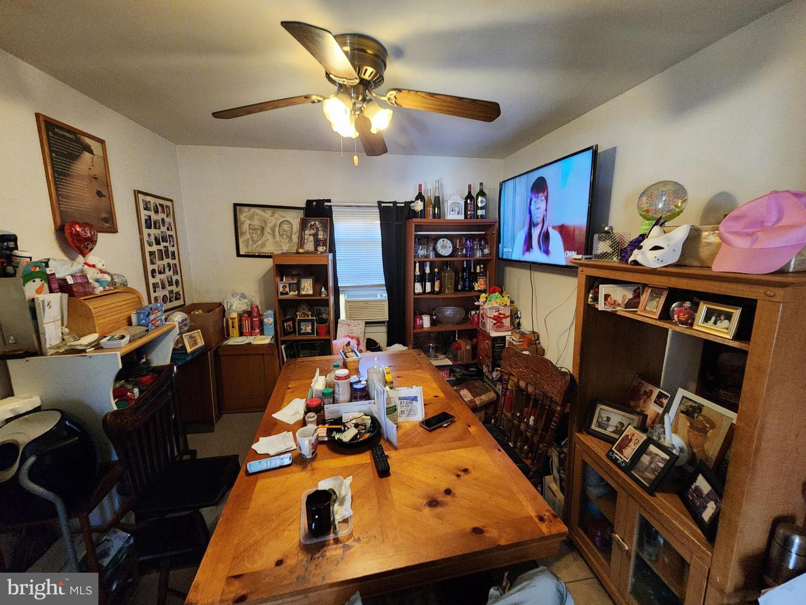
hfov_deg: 106.2
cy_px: 302
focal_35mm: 13
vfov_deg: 89.9
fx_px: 303
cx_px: 403
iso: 640
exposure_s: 1/30
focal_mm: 2.2
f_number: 2.2
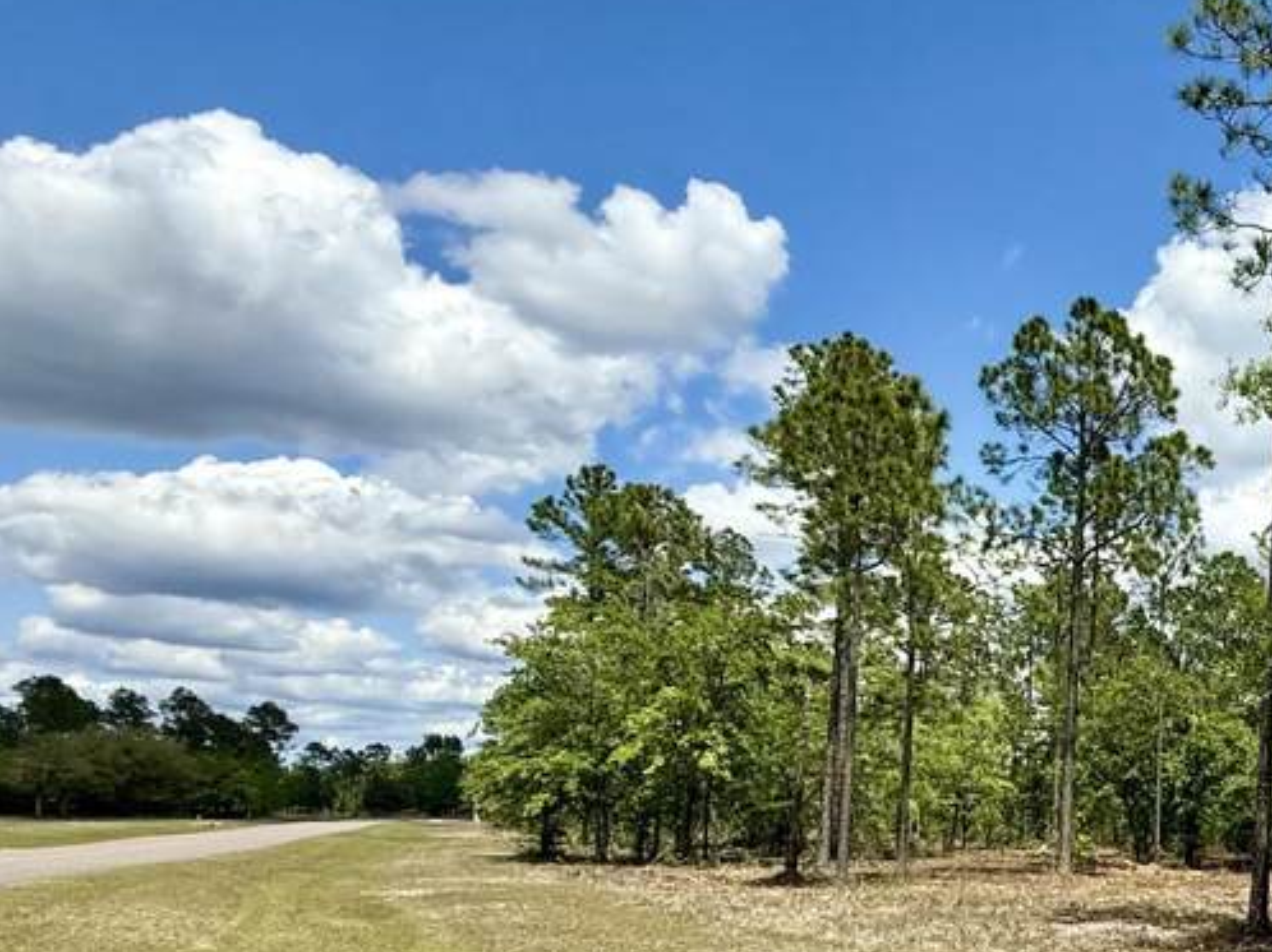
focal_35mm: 36
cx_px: 1423
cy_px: 781
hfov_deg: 40.6
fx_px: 1322
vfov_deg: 38.0
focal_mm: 2.22
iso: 50
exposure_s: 1/1901
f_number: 2.2
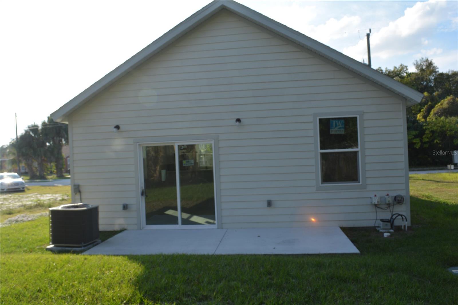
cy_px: 152
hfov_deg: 61.9
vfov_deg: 43.6
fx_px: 382
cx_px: 229
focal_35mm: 30
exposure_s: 1/250
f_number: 8
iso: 180
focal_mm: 20
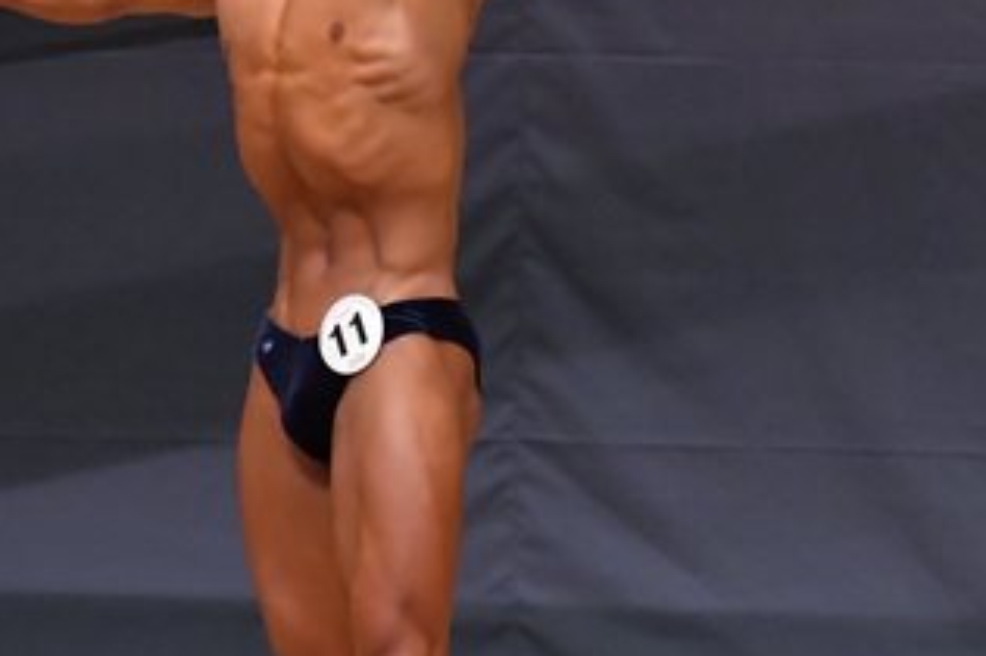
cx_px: 354
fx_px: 19152
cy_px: 325
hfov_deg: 2.9
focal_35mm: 700
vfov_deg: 2.0
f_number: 5.6
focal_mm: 190
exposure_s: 1/400
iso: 6400
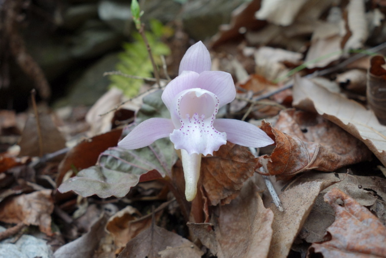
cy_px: 129
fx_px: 300
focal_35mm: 28
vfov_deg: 46.4
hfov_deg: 65.5
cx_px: 193
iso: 125
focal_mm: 10.4
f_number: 3.5
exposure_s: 1/100
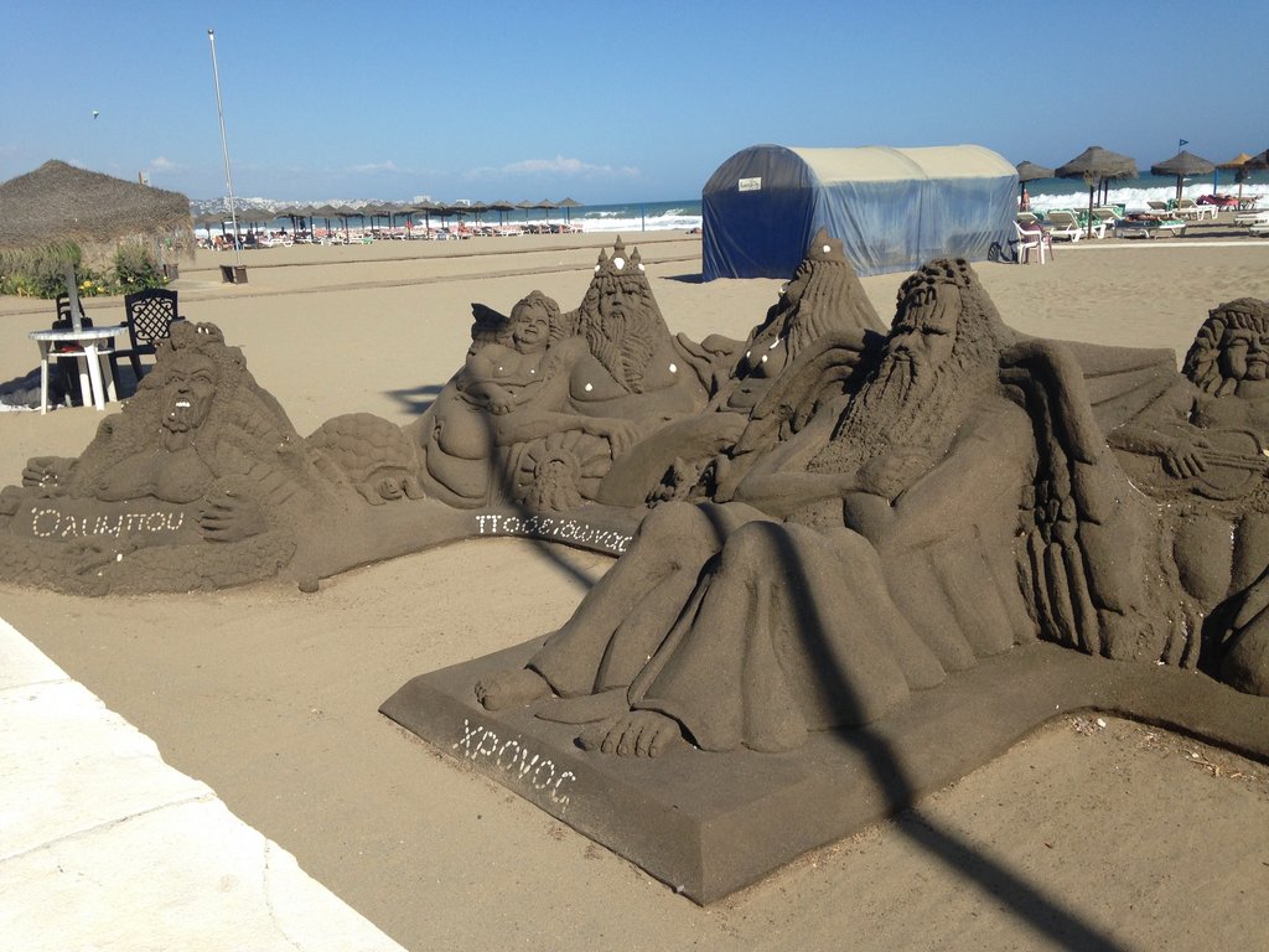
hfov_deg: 55.4
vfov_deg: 42.9
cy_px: 476
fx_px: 1210
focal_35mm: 33
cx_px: 634
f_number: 2.4
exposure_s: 1/1595
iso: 50
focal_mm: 4.12
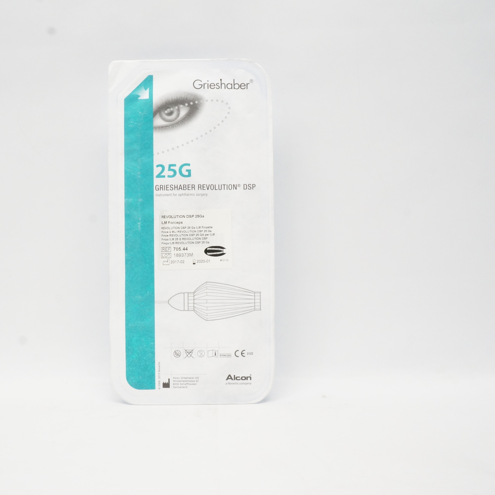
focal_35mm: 35
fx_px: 566
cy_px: 245
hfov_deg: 46.9
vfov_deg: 47.2
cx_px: 191
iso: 1600
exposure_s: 1/30
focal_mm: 18
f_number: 13
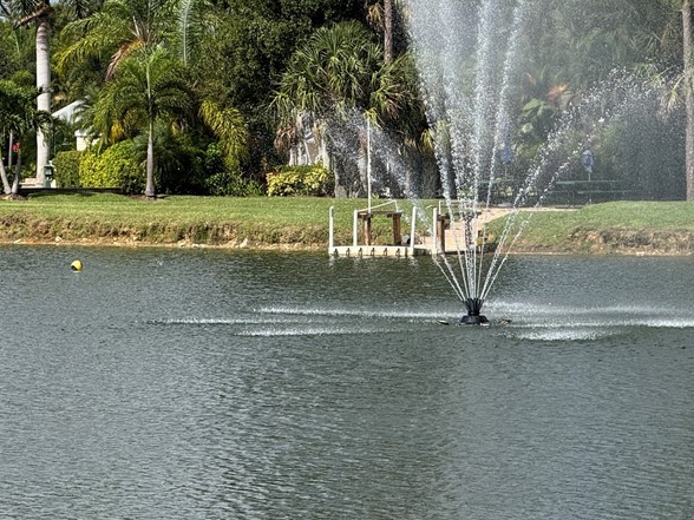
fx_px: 4190
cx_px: 438
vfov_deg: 7.1
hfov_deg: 9.5
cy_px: 105
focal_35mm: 209
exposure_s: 1/1689
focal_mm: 15.66
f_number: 2.8
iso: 50
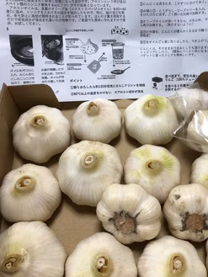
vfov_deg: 53.7
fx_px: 272
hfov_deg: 41.6
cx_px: 125
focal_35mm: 34
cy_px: 115
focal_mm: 4
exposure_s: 1/30
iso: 25
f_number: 1.8
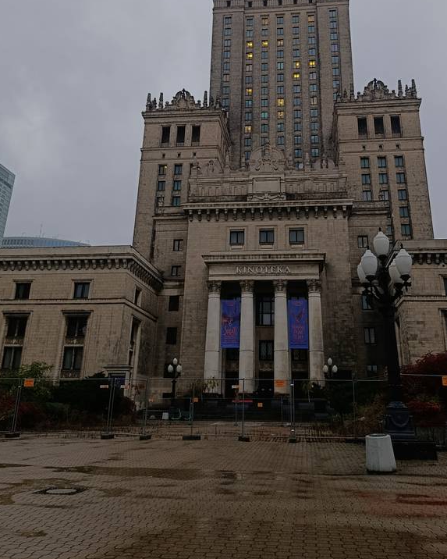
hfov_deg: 48.4
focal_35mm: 30
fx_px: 496
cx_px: 252
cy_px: 213
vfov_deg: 58.1
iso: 94
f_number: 1.65
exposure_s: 1/100
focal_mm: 6.11
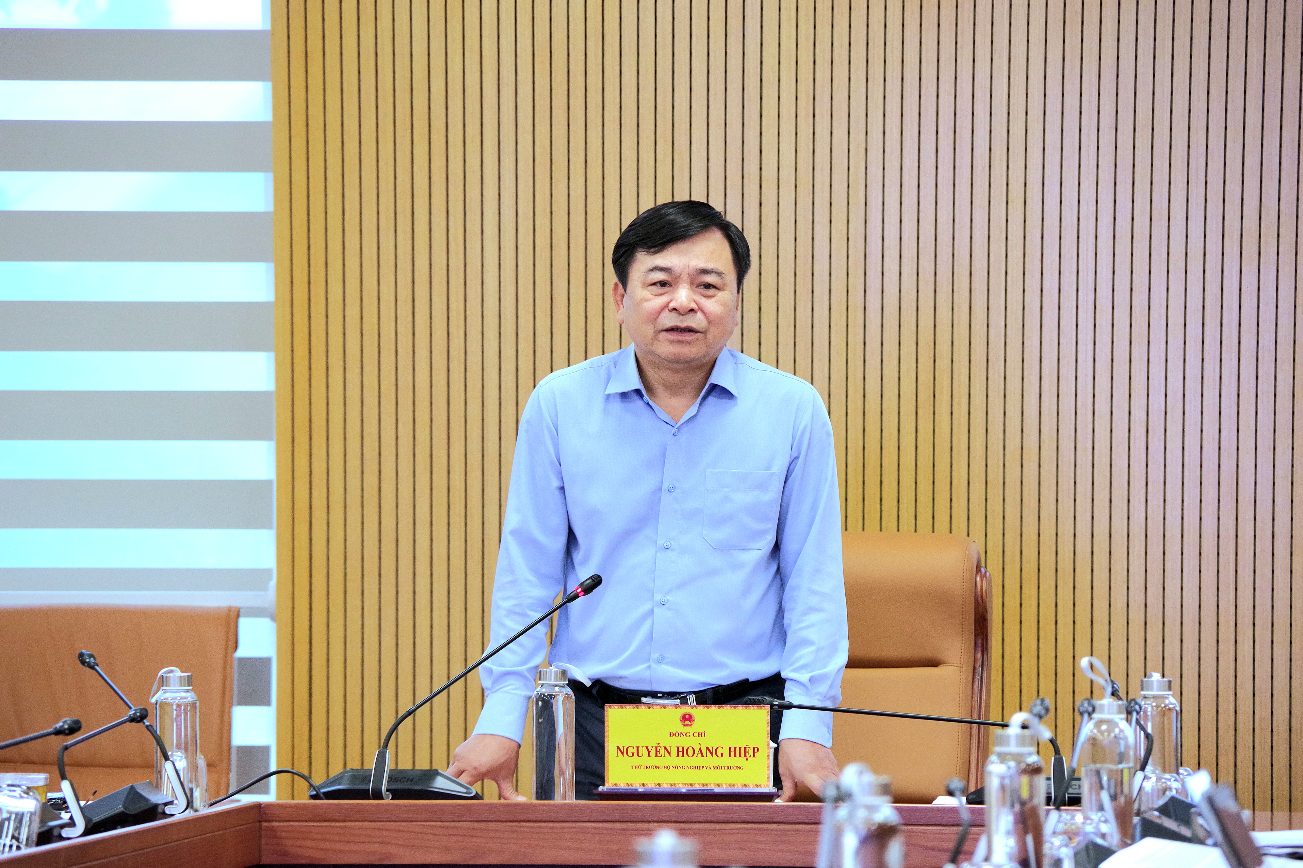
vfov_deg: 6.8
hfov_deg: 10.2
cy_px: 434
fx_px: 7310
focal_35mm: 202
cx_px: 652
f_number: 5.6
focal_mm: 135
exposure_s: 1/100
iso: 1600
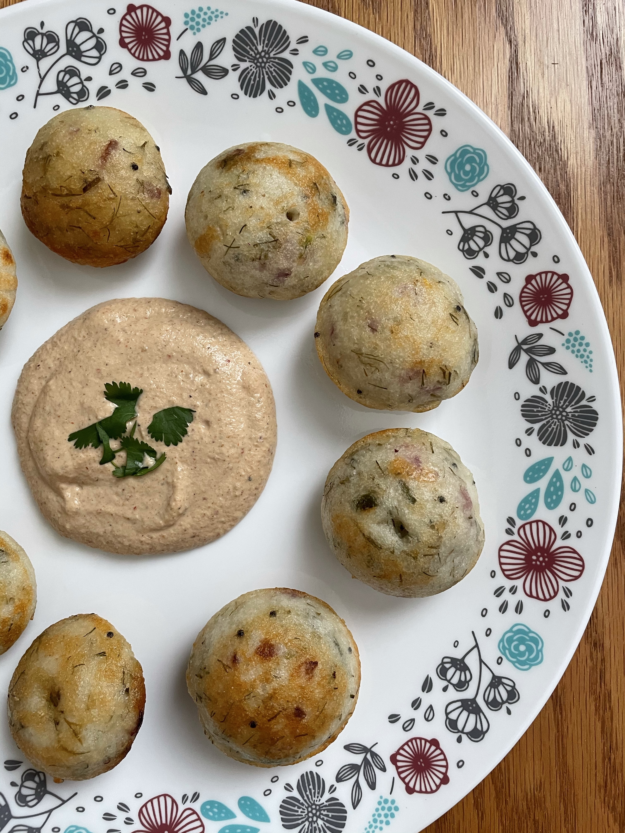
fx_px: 626
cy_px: 416
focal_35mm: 26
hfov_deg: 53.1
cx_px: 312
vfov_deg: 67.3
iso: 200
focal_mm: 4.2
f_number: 1.6
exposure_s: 1/60
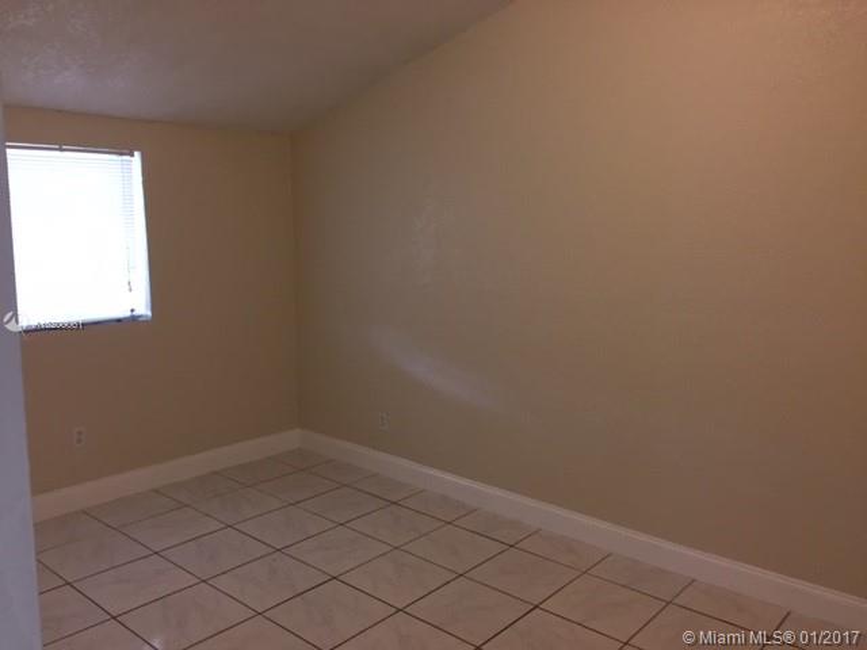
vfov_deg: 48.2
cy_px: 325
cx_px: 434
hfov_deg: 61.7
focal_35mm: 29
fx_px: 726
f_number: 2.2
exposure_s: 1/30
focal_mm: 4.15
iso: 100
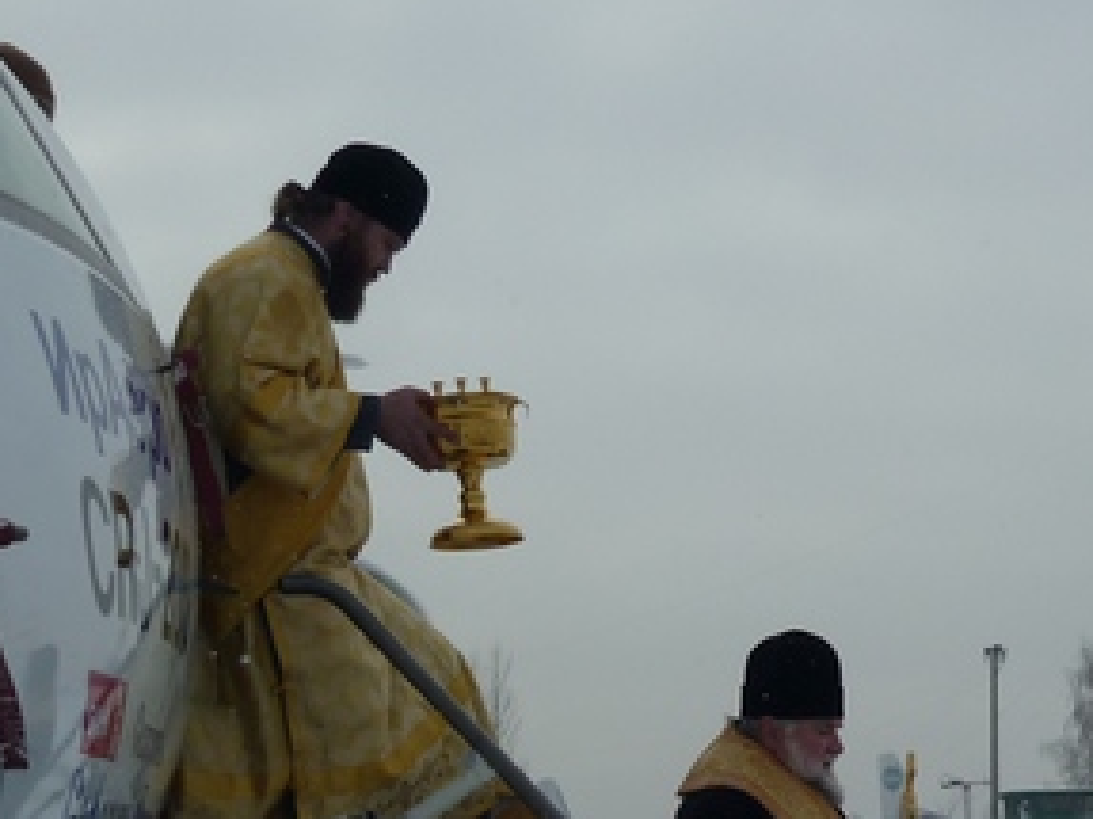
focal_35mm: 117
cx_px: 830
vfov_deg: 12.4
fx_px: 3693
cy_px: 905
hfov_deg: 16.7
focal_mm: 8
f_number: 3.2
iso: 80
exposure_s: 1/1000
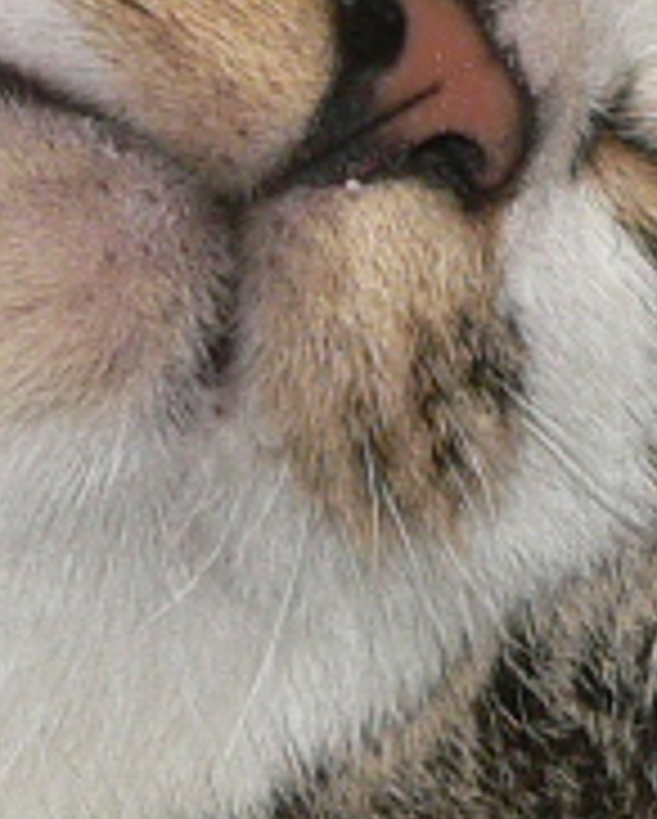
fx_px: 14486
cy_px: 495
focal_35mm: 597
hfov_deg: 2.6
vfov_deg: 3.2
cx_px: 428
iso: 100
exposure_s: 1/60
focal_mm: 14.5
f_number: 2.8
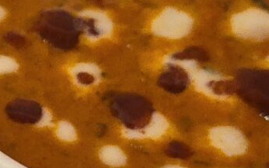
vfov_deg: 7.2
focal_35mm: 181
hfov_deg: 11.0
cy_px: 146
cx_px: -156
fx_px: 1328
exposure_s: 1/30
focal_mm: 5.4
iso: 250
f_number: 1.8
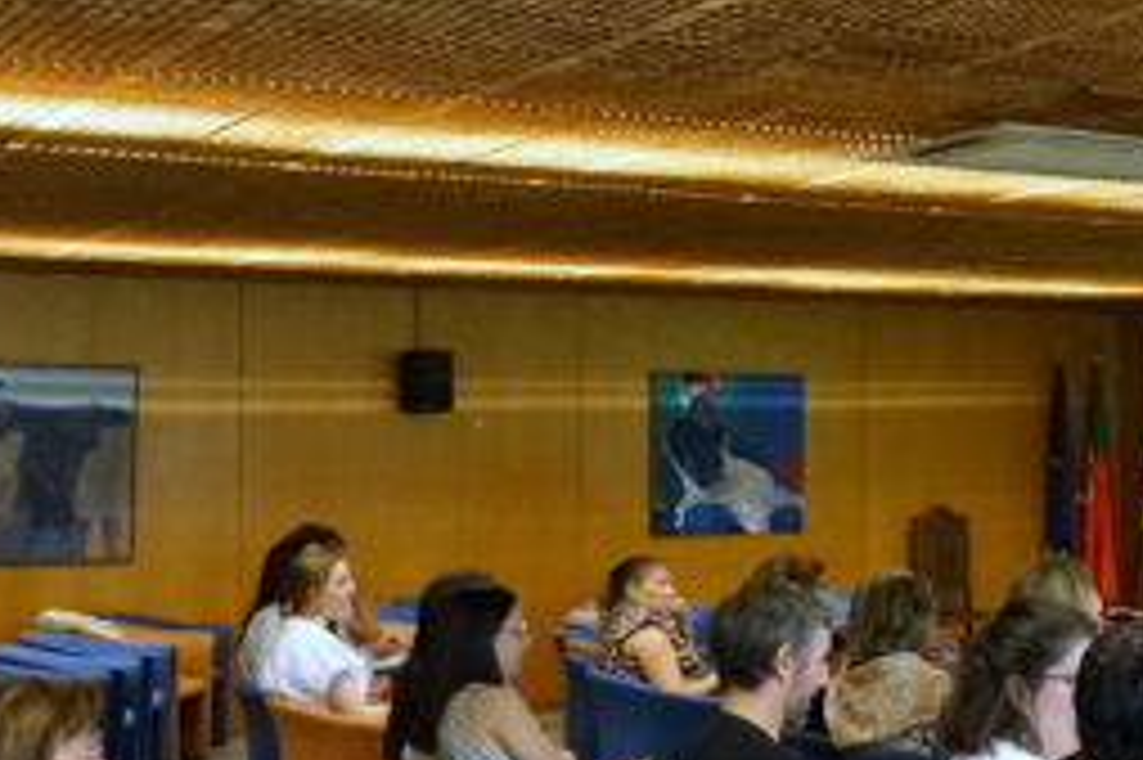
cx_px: 1350
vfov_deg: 20.0
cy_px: 355
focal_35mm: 68
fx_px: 2158
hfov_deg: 26.6
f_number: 2.8
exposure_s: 1/125
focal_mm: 8.8
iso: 2000
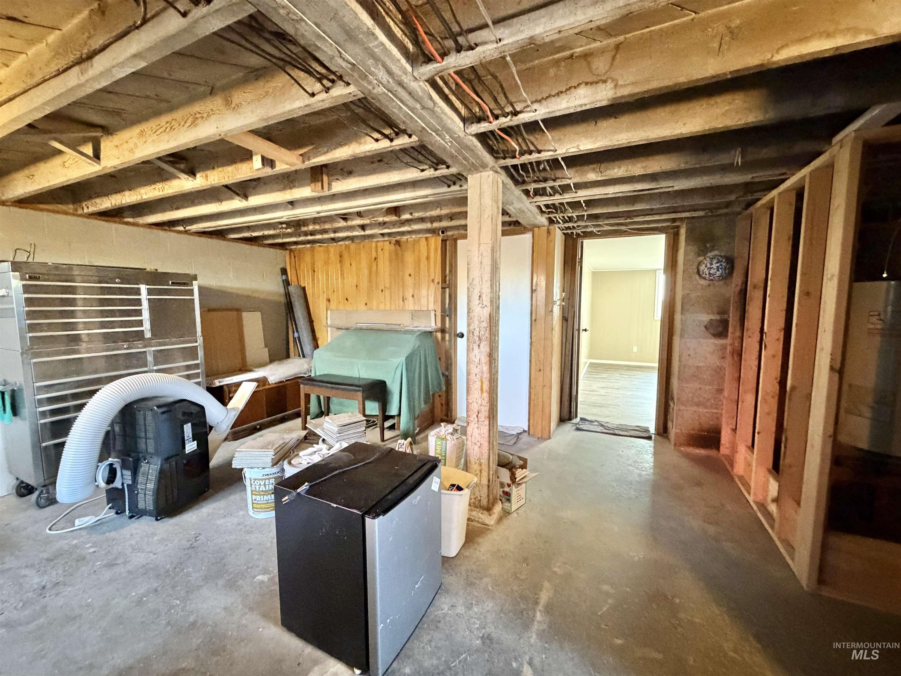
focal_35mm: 14
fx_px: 364
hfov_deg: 102.1
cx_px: 450
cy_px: 338
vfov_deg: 85.7
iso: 1000
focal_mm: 2.22
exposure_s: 1/40
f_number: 2.2
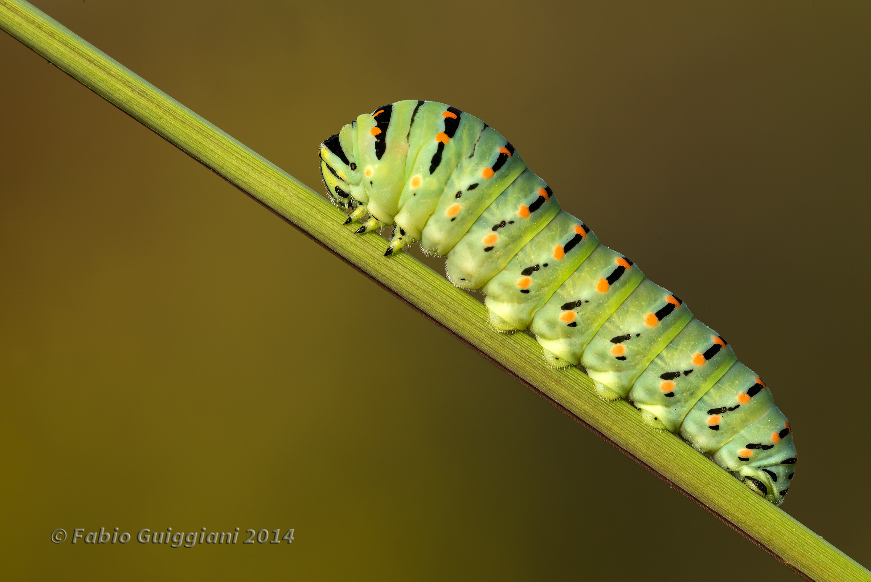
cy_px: 291
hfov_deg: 11.4
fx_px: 4356
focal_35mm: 180
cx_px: 436
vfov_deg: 7.6
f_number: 18
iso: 200
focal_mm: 180
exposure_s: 1/100
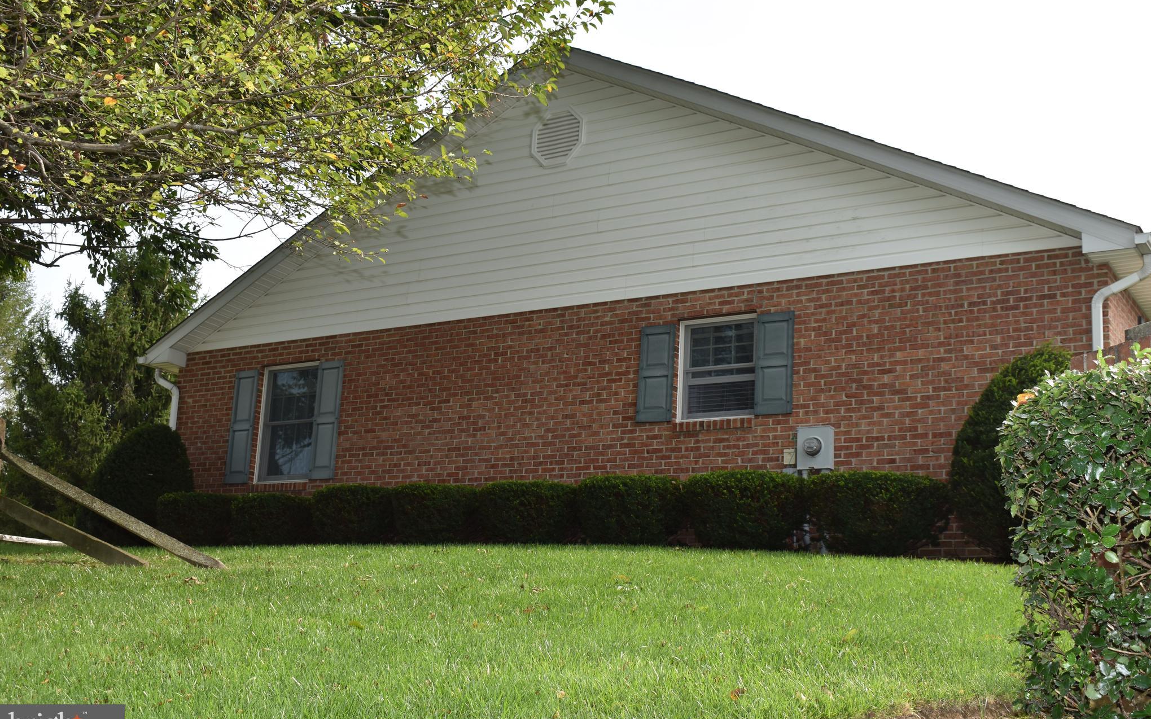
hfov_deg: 46.2
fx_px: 1349
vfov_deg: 29.9
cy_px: 360
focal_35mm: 43
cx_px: 577
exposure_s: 1/200
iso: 100
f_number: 8
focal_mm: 28
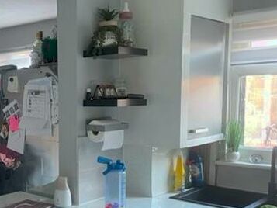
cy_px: 142
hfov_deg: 35.6
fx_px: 408
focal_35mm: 51
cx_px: 36
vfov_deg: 28.4
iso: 250
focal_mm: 4.2
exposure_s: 1/60
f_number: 1.6
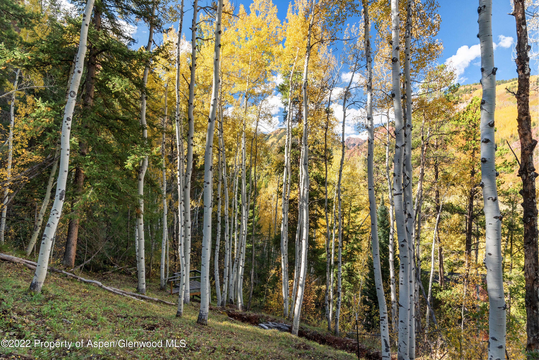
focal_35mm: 24
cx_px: 270
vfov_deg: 53.2
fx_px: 359
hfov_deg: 73.7
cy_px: 180
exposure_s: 1/40
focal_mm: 24
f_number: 8
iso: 400
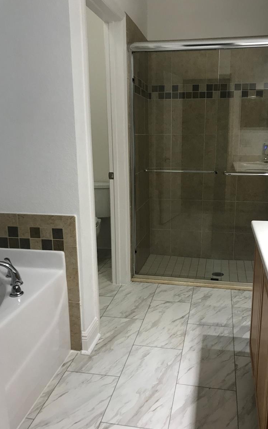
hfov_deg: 41.7
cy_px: 214
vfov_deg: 62.9
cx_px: 155
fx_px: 351
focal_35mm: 30
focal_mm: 3.99
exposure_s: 1/30
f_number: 1.8
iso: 25
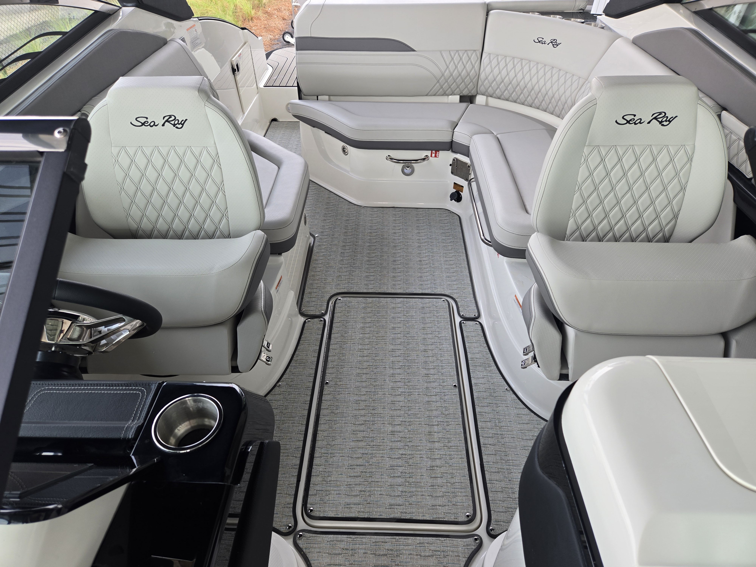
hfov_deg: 73.9
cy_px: 284
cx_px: 378
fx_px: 502
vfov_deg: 58.9
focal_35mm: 23
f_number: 1.8
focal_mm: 5.4
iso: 40
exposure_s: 1/180
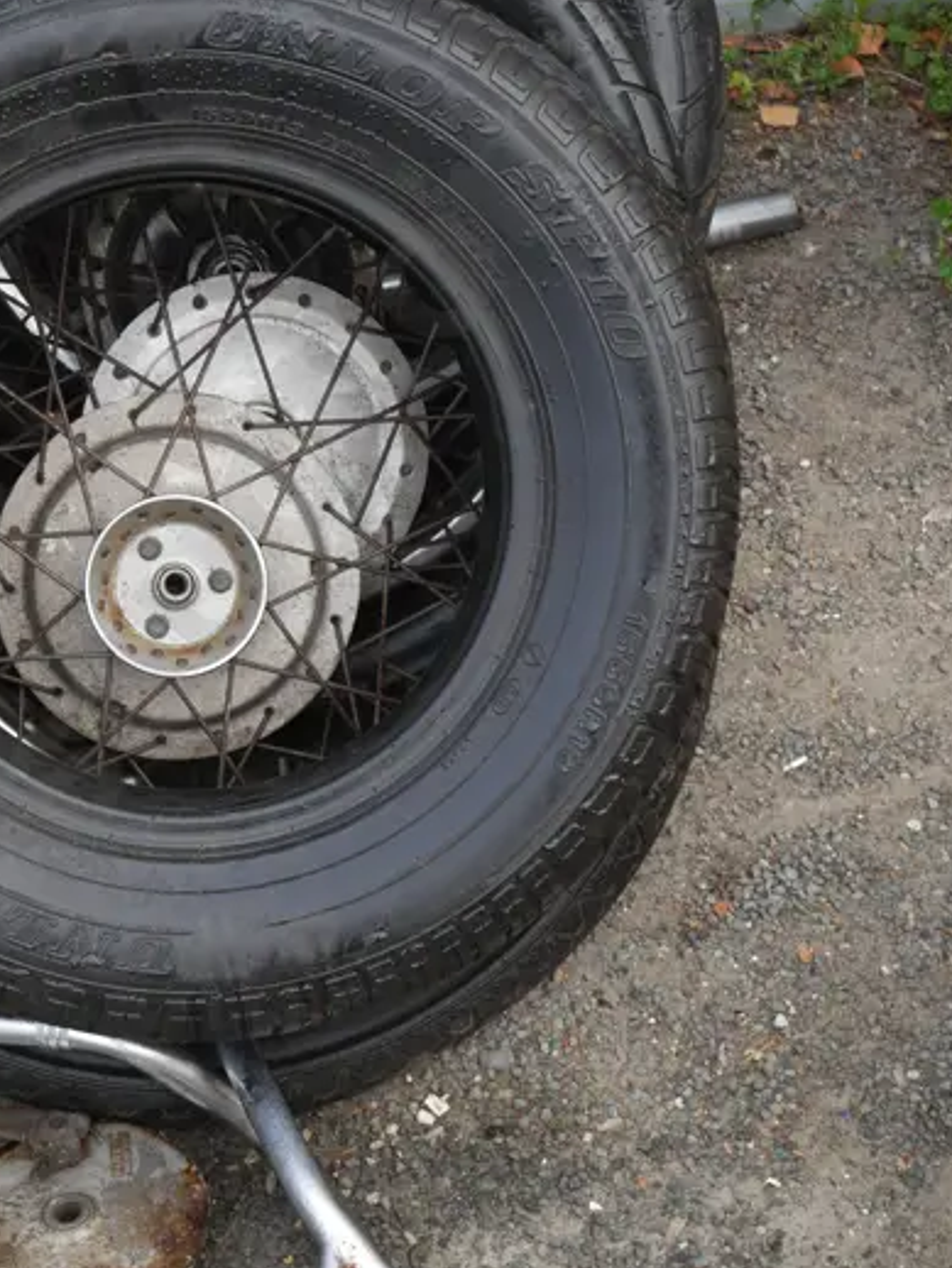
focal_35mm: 79
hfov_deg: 18.5
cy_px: 570
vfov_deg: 24.7
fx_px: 2894
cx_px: 217
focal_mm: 20
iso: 200
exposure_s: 1/80
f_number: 4.5
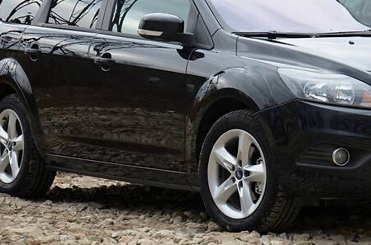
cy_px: 43
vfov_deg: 6.4
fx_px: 2200
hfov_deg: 9.6
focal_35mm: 214
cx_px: 269
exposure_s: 1/125
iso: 400
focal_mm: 80
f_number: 5.6
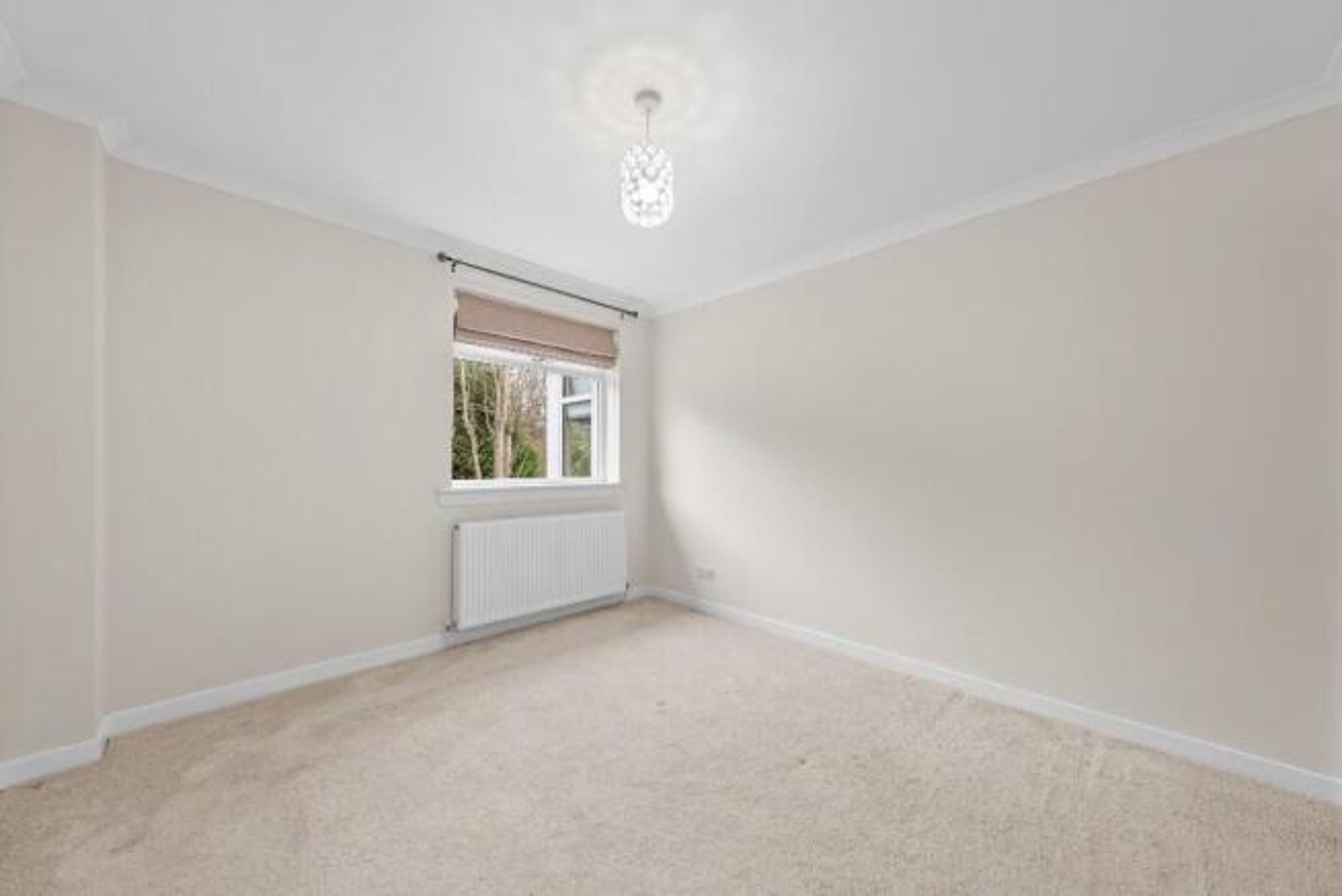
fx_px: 448
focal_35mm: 12
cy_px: 448
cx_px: 671
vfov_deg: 90.1
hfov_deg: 112.6
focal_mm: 12
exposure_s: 1.3
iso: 160
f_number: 7.1
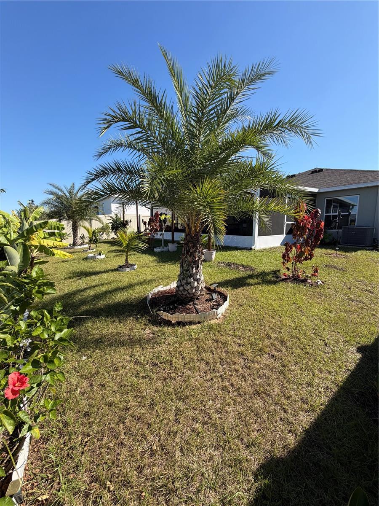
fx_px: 204
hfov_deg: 85.7
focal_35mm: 14
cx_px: 190
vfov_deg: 102.1
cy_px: 253
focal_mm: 2.22
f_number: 2.2
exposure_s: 1/770
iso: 32
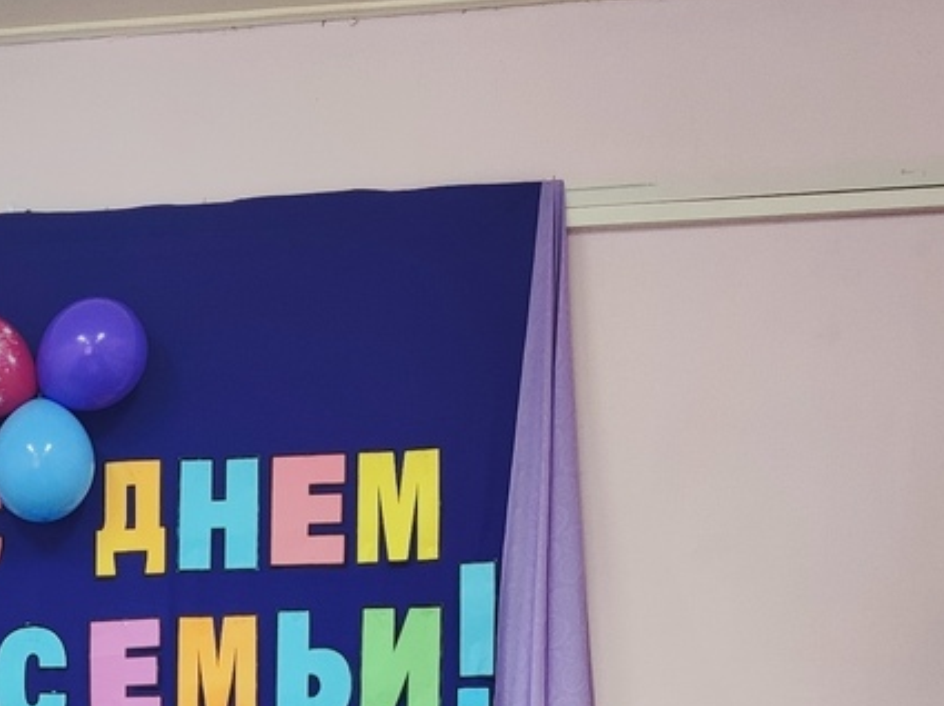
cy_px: 1083
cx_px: -138
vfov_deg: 16.9
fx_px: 2125
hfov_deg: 23.3
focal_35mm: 78
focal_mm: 5.4
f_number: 1.8
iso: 180
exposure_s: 1/50
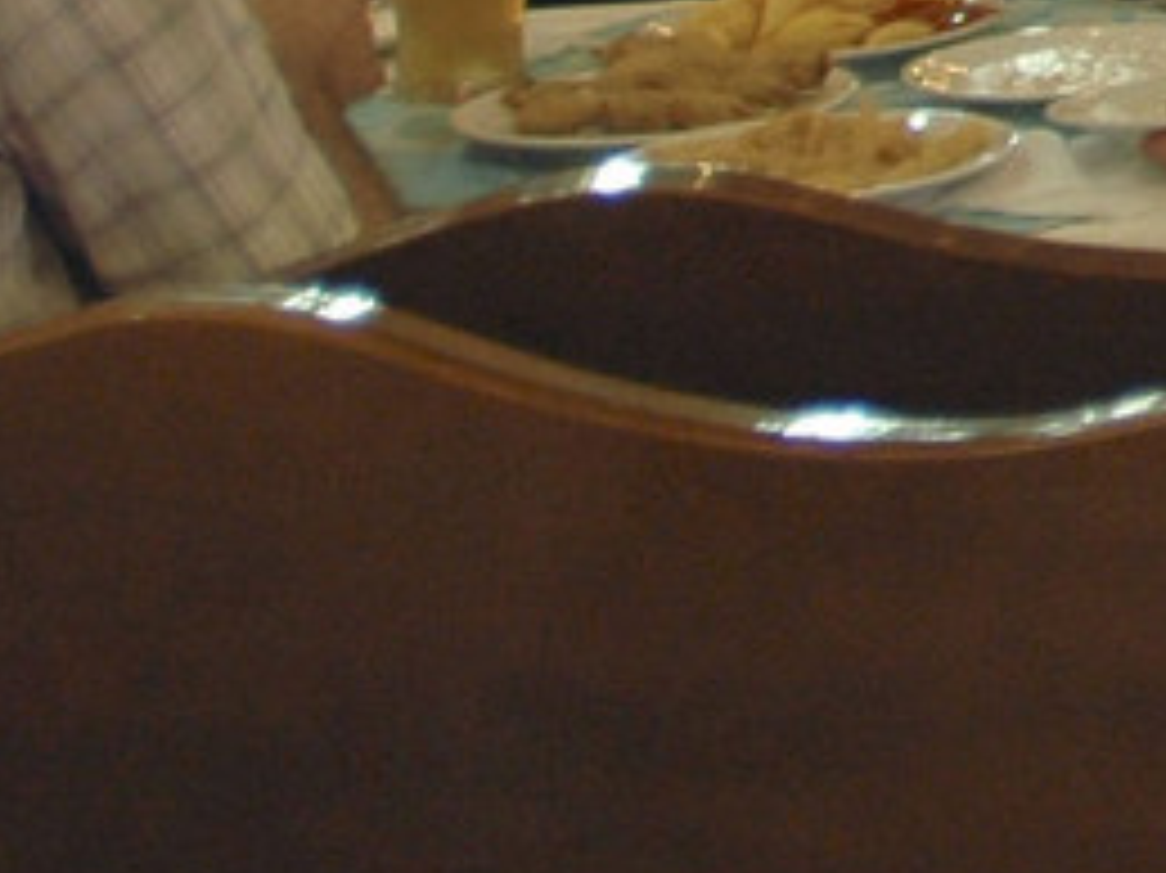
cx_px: 3525
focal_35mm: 178
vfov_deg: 7.6
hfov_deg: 9.0
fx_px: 5993
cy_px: -1429
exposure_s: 1/10
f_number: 2.8
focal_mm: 20
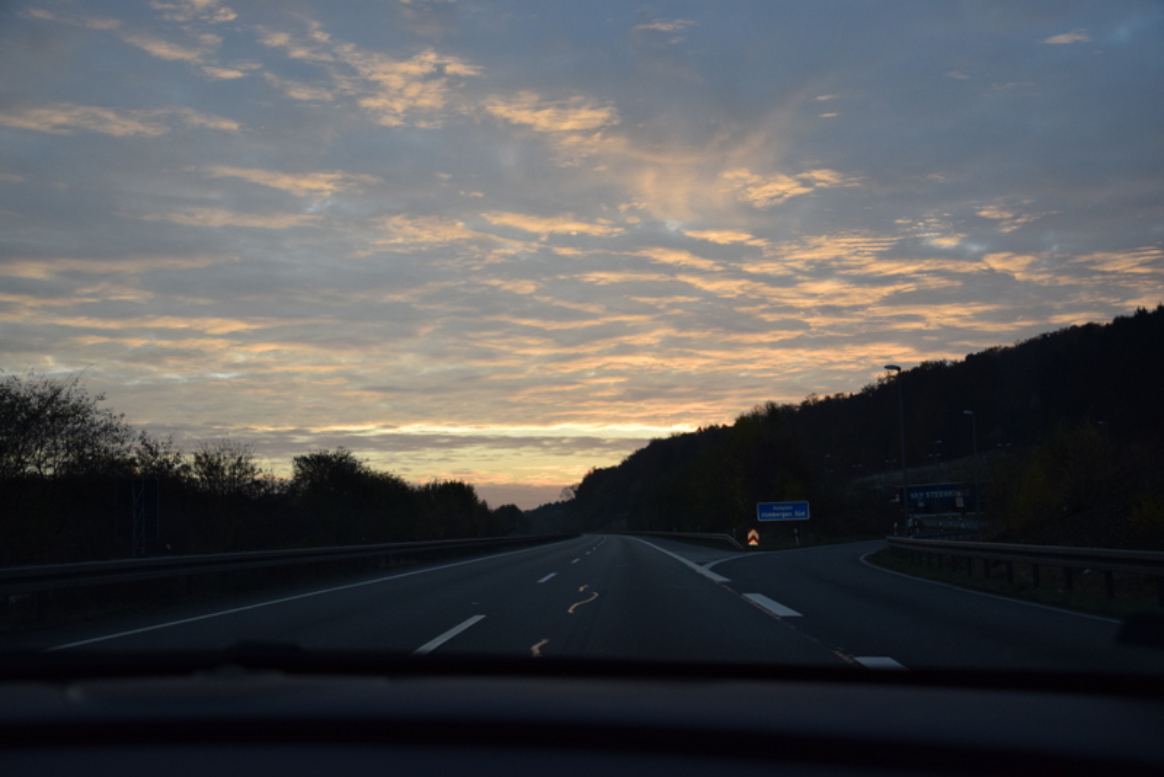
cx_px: 582
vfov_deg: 29.9
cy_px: 388
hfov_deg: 43.6
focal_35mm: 45
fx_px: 1455
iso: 800
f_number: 4.2
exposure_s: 1/500
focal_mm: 30
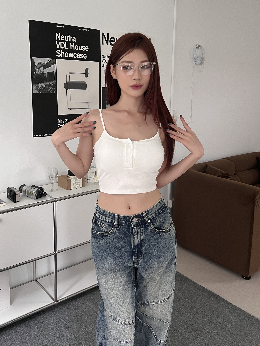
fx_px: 260
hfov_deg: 53.1
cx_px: 130
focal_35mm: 26
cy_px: 173
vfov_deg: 67.3
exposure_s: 1/60
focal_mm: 5.7
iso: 400
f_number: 1.5
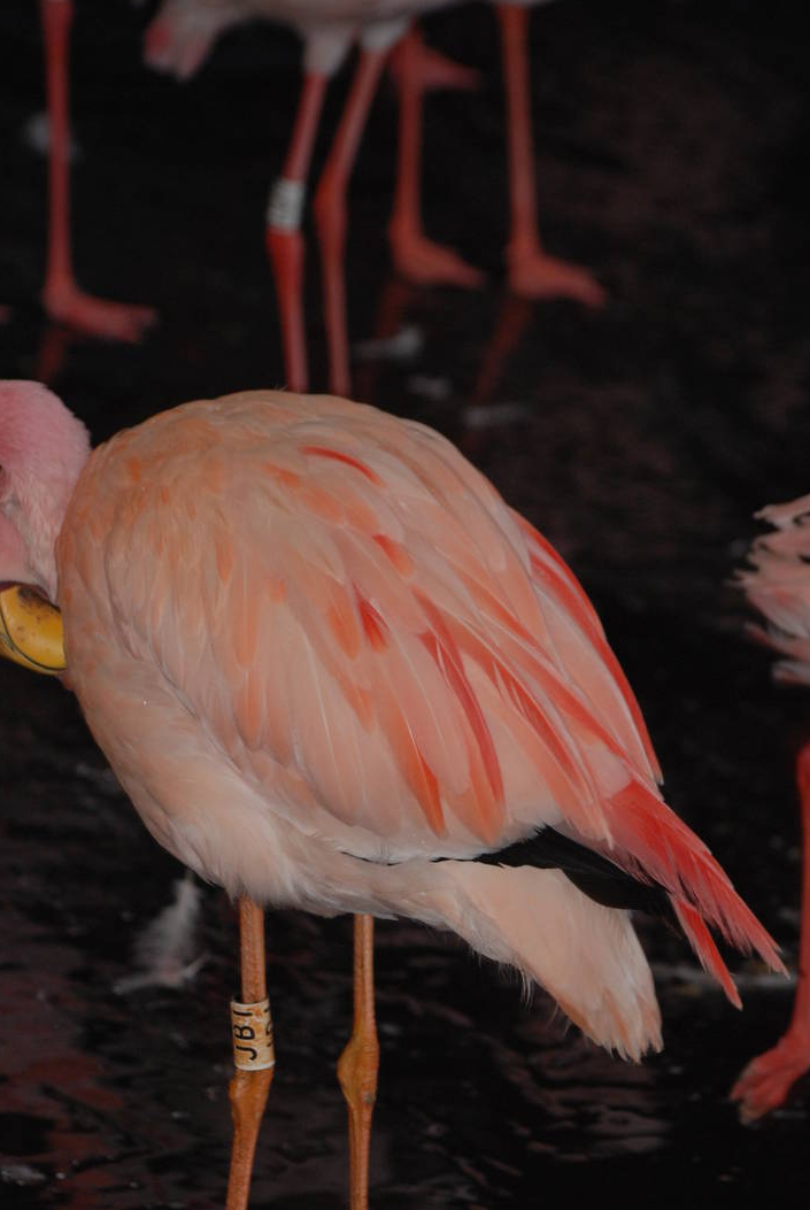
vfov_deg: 6.0
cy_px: 818
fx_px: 11508
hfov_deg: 4.0
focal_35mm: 342
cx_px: 279
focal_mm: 150
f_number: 4.5
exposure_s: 1/60
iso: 360
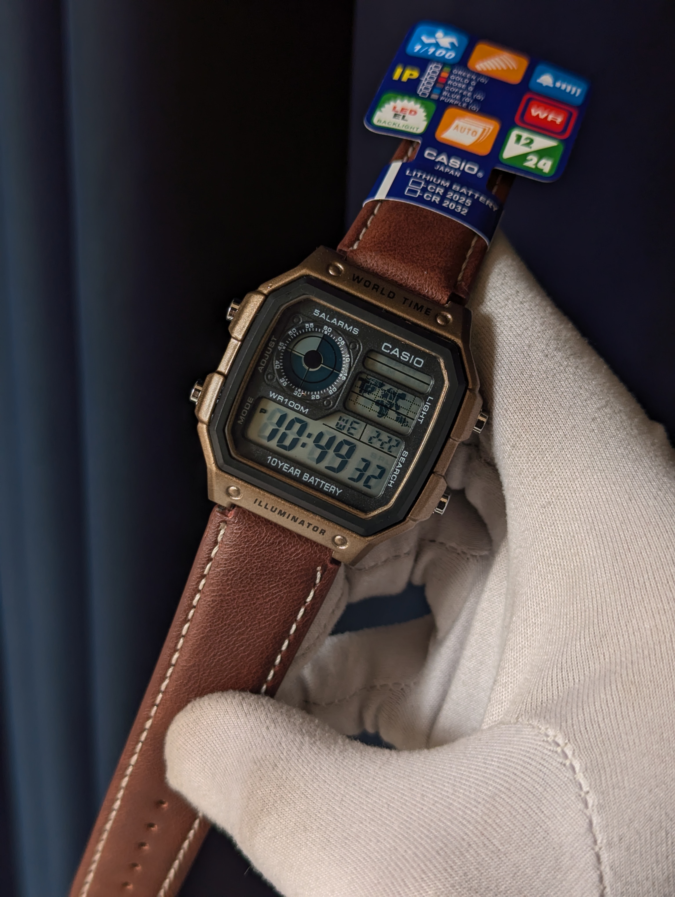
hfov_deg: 30.3
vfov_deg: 39.6
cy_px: 448
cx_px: 338
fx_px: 1245
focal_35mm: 48
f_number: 1.85
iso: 47
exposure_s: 1/150
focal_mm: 6.81
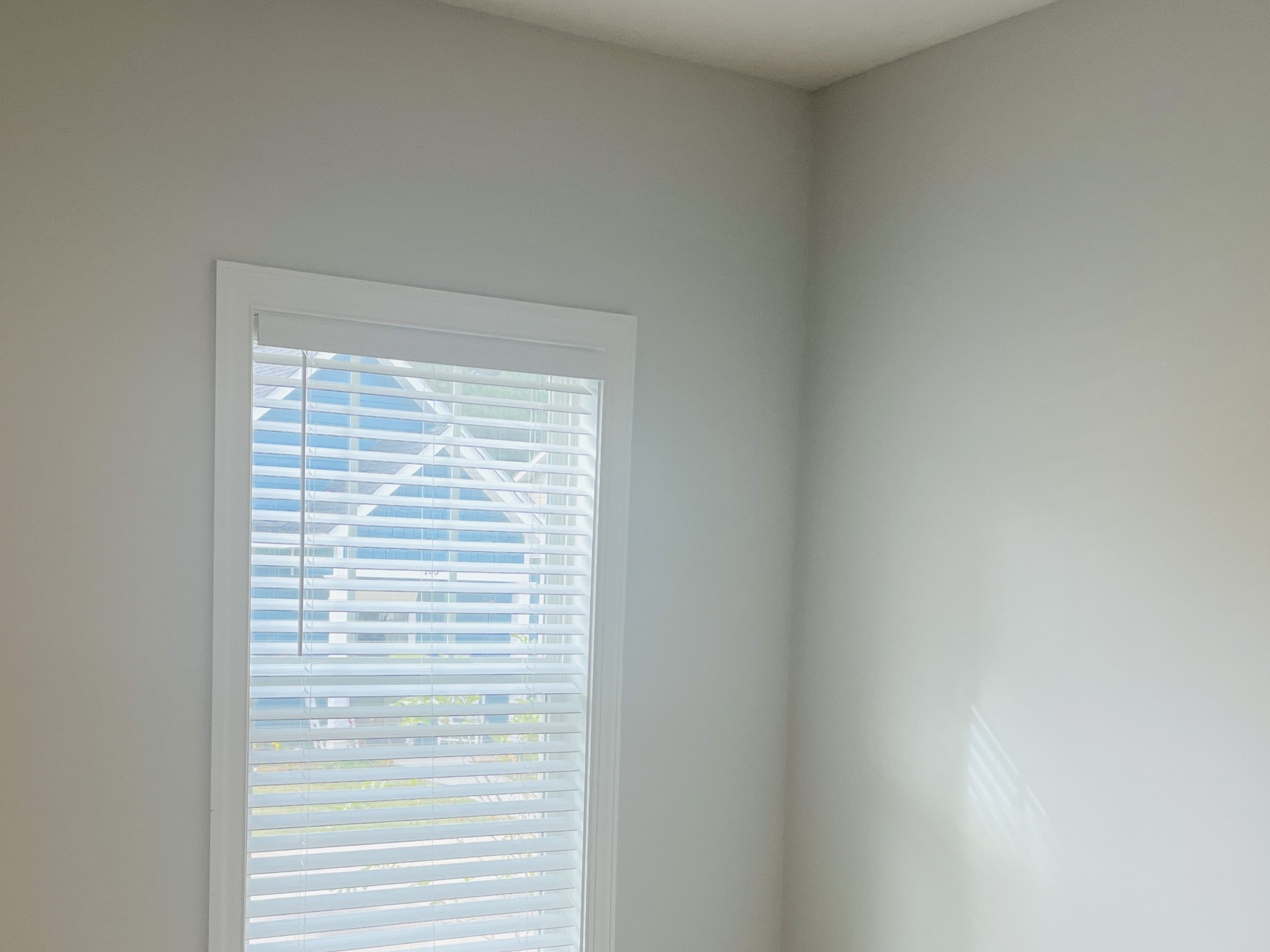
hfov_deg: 42.6
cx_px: 460
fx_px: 1614
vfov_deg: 32.3
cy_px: 713
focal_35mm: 44
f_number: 1.6
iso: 40
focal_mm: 5.1
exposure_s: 1/120
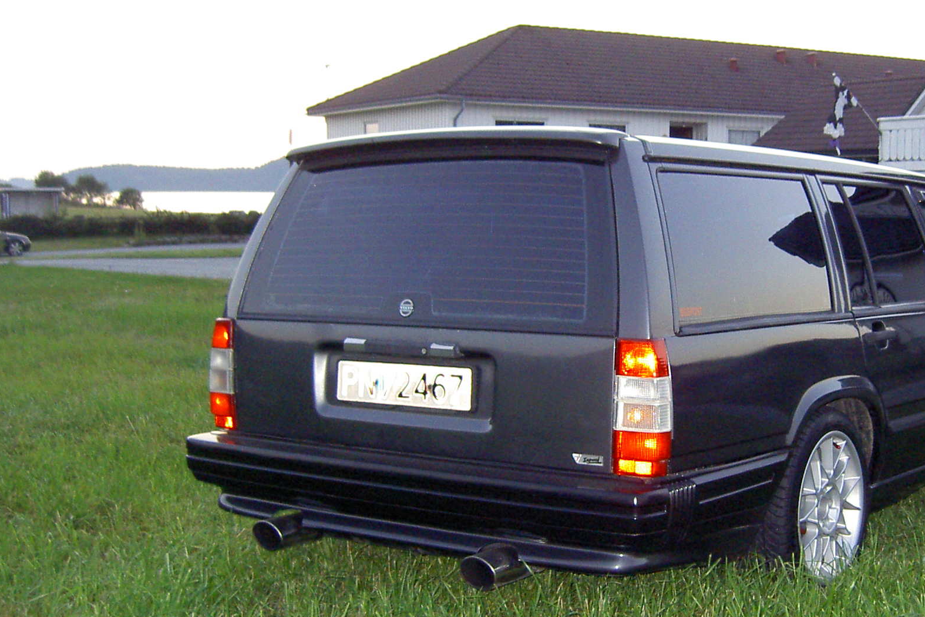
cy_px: 346
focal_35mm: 51
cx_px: 655
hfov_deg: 38.2
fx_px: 1310
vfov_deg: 26.5
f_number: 2.8
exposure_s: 1/60
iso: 200
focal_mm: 5.6
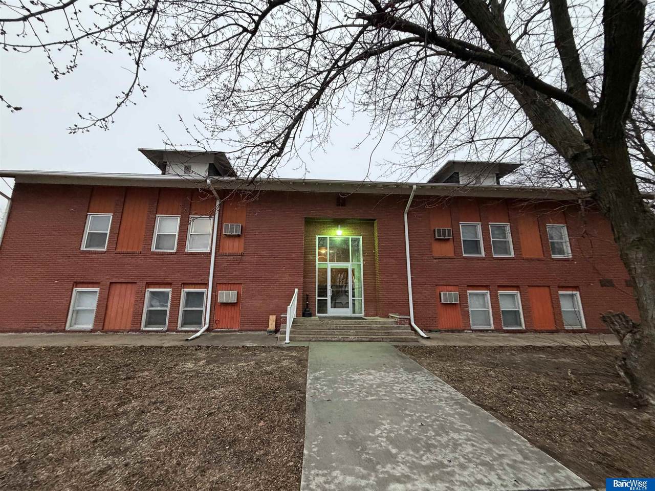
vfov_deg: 85.7
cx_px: 328
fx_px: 265
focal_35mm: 14
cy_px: 246
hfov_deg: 102.1
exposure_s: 1/60
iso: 320
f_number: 2.2
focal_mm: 2.22
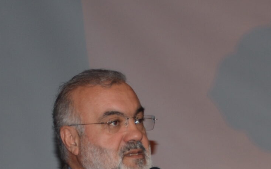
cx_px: 309
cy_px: 205
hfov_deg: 9.6
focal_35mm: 215
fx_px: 1588
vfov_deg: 6.1
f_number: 4.5
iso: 250
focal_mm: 40
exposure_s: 1/60
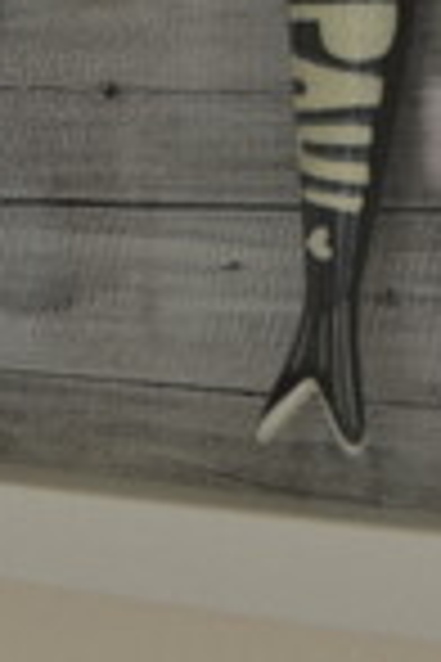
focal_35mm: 112
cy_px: -297
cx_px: 272
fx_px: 2058
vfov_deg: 16.8
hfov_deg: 12.2
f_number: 3.2
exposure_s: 1/125
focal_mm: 22
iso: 400
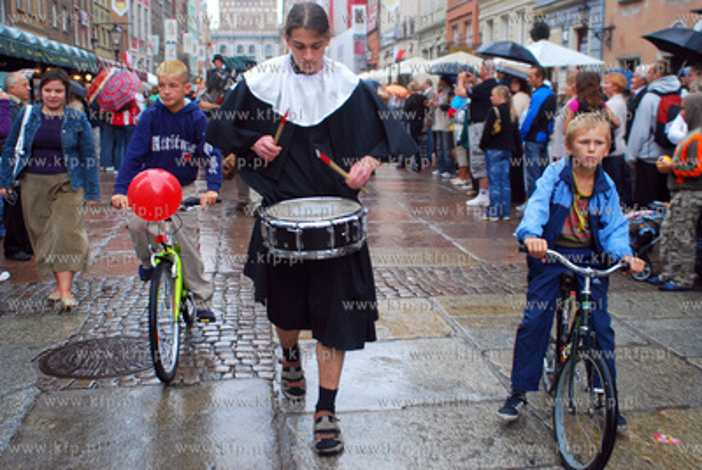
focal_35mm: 36
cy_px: 235
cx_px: 351
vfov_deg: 37.0
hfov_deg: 53.1
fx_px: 703
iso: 100
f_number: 2.8
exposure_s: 1/100
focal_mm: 24
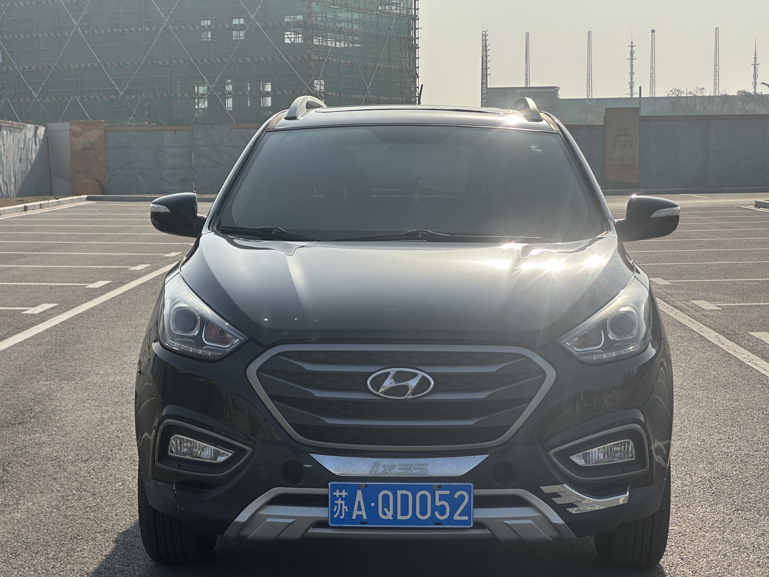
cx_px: 384
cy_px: 288
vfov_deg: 19.1
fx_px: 1711
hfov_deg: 25.3
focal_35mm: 77
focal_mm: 9
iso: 32
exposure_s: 1/1179
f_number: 2.8
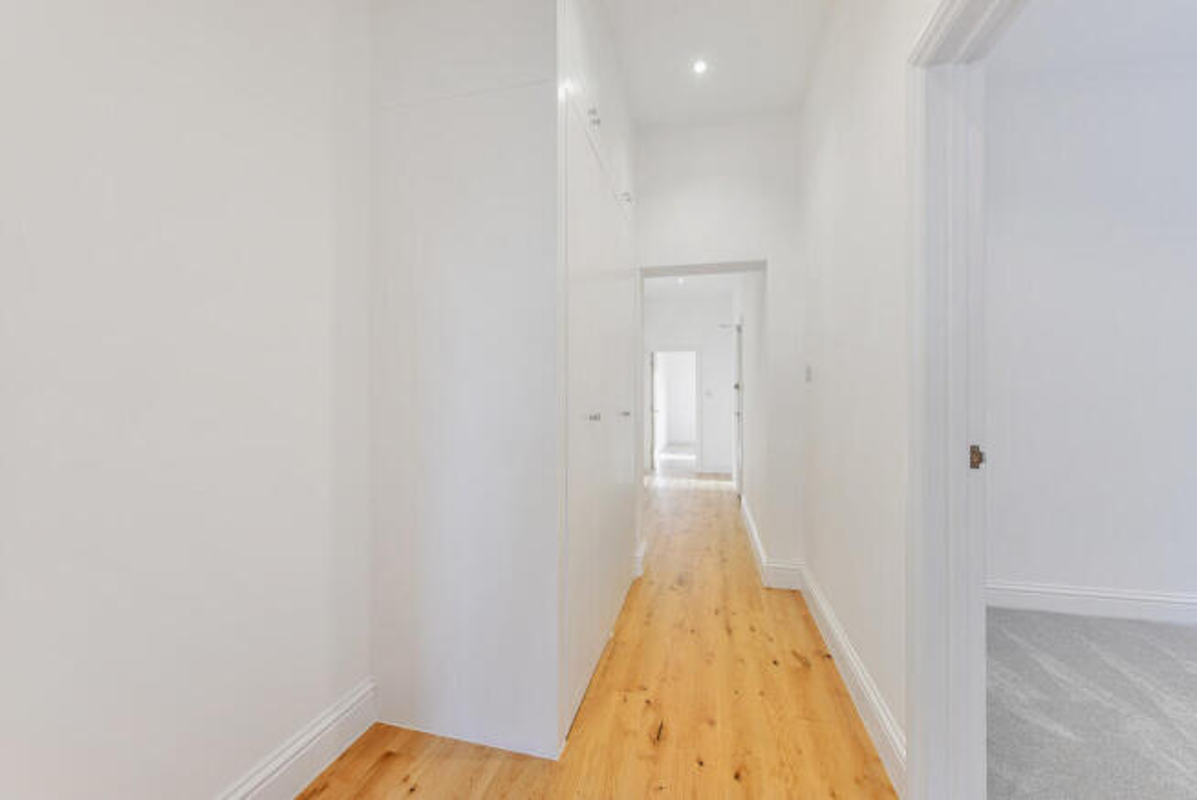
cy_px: 400
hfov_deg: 104.2
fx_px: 466
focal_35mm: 14
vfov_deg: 81.3
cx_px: 598
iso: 400
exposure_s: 1/6
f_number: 9
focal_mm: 14
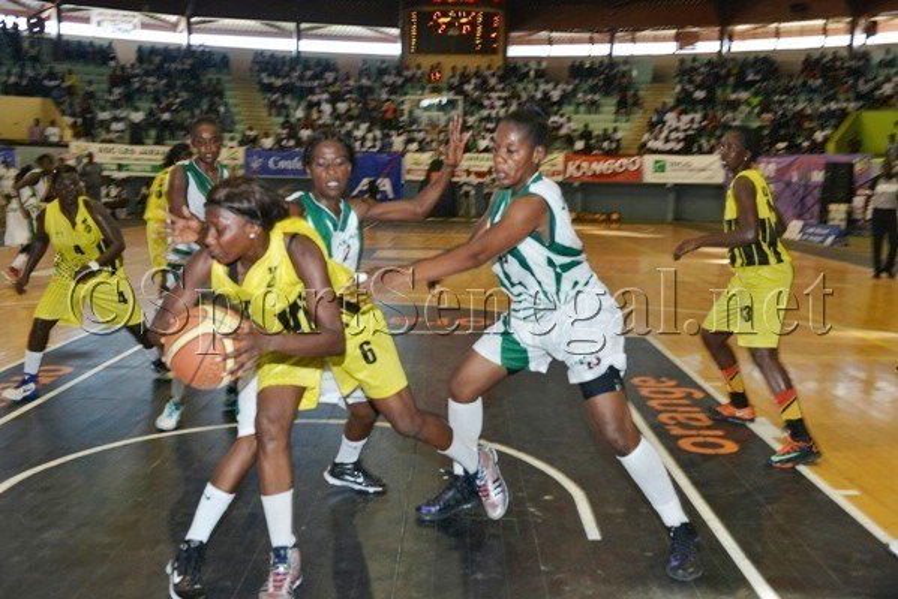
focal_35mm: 35
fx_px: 873
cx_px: 449
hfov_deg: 54.4
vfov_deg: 37.9
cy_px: 300
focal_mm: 35
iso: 800
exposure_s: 1/125
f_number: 4.5
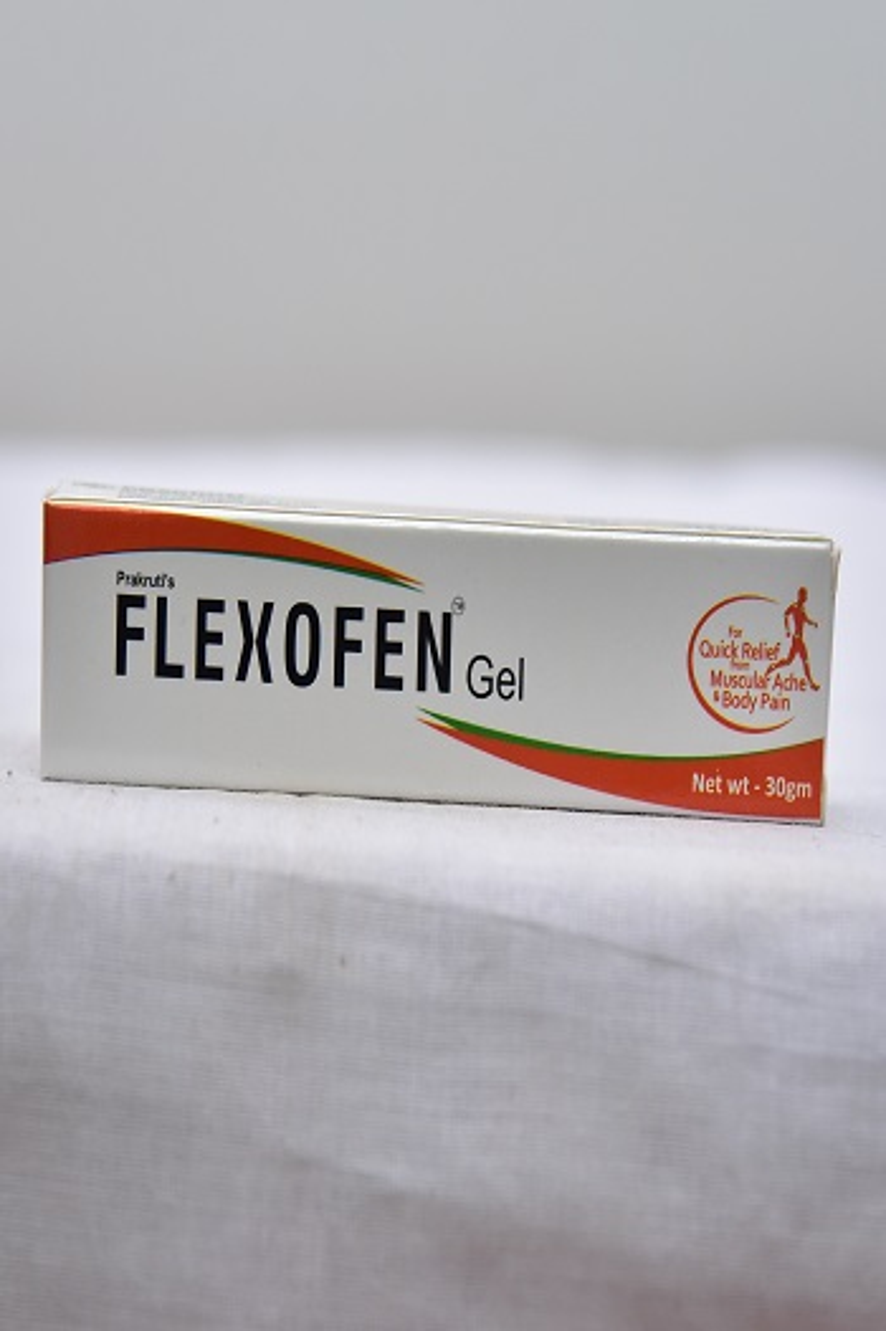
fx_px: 3511
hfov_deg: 14.4
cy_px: 666
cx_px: 443
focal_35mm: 95
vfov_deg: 21.5
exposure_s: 1/125
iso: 1600
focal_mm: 95
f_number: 4
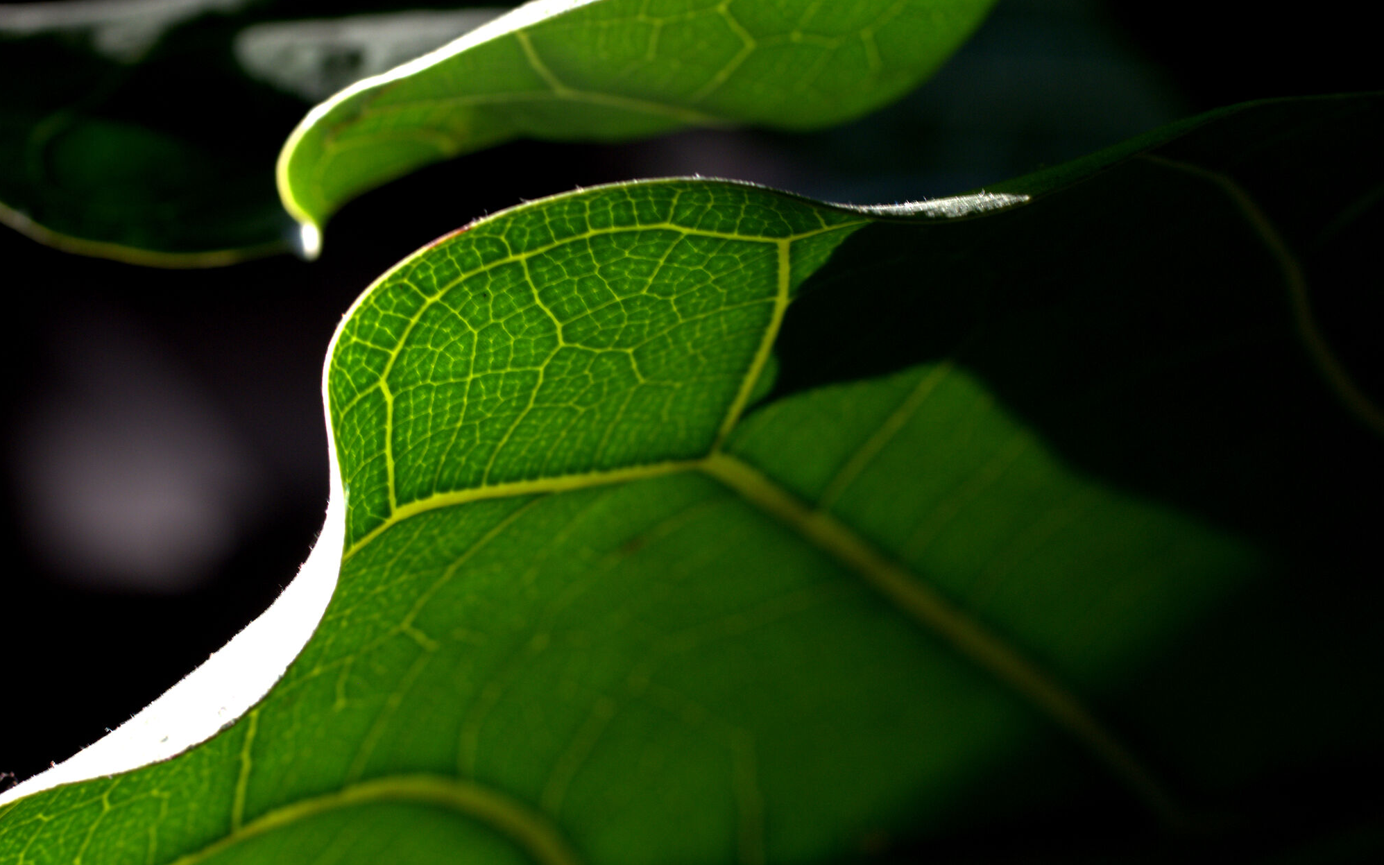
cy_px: 407
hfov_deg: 22.5
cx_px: 574
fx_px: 3470
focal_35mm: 92
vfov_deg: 14.2
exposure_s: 1/40
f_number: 7.1
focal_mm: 50
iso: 800
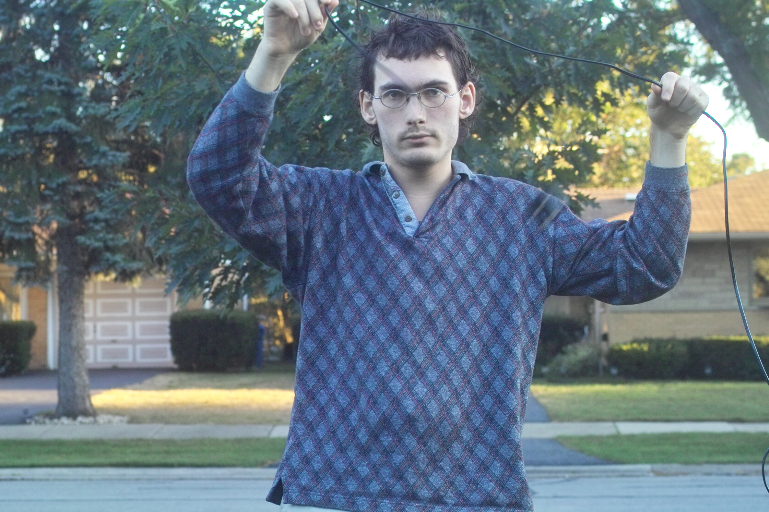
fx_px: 1837
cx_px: 382
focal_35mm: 86
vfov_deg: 15.9
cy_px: 257
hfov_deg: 23.6
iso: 200
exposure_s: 1/45
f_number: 4.5
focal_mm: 50
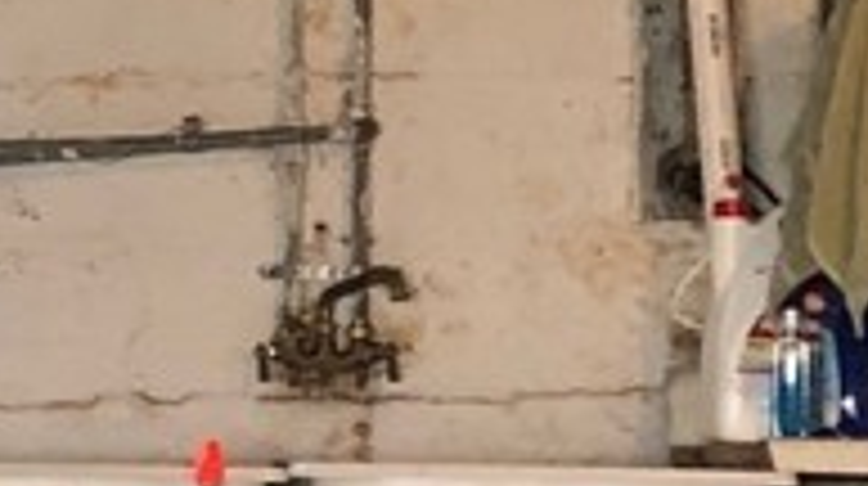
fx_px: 3724
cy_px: 472
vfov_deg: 7.4
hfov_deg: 12.3
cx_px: -661
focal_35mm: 162
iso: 40
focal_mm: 4
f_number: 1.8
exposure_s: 1/17
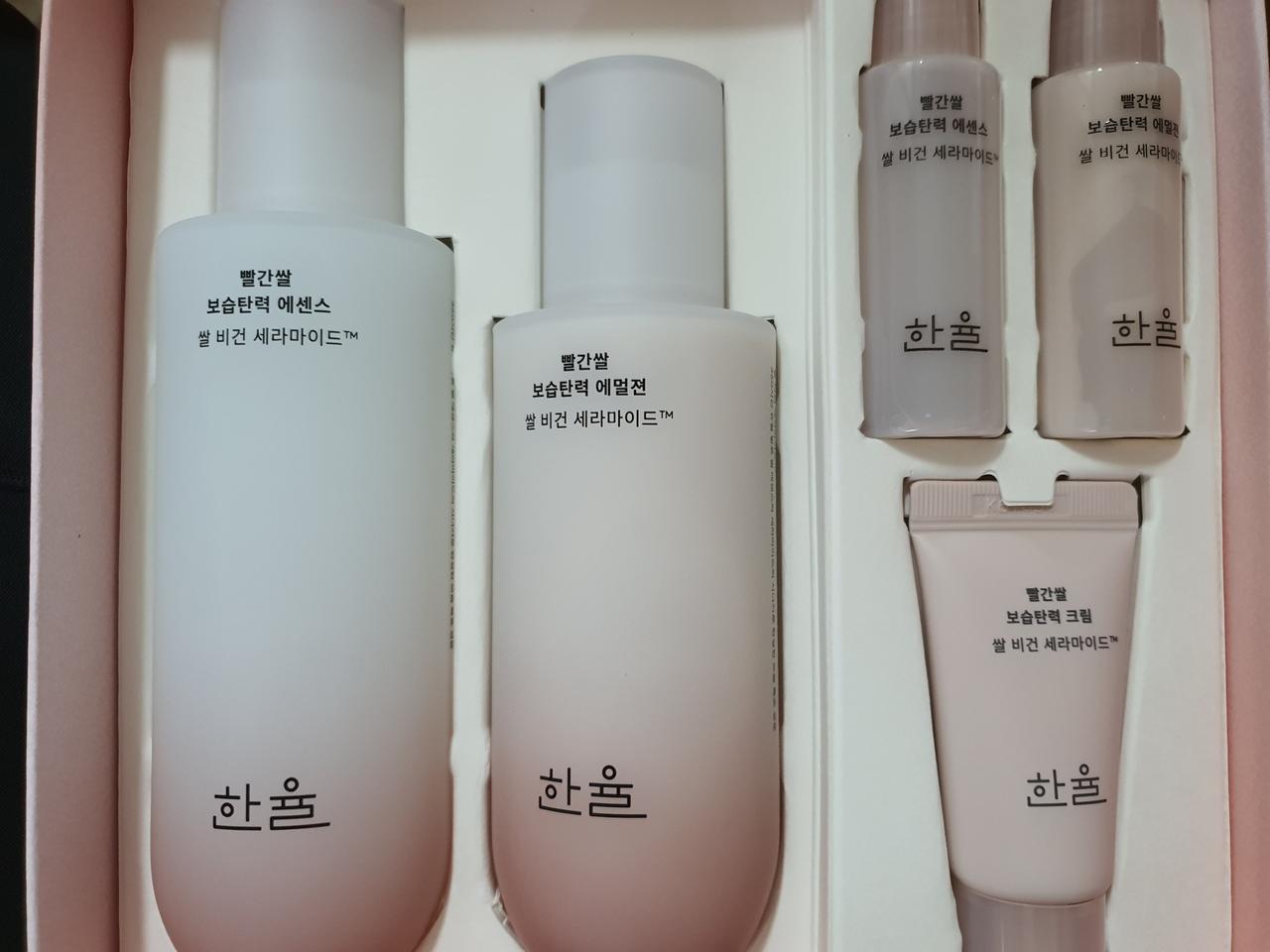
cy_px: 476
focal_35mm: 26
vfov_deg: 53.1
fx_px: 954
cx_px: 635
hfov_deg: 67.3
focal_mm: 4.3
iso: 200
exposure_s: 1/60
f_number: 1.5
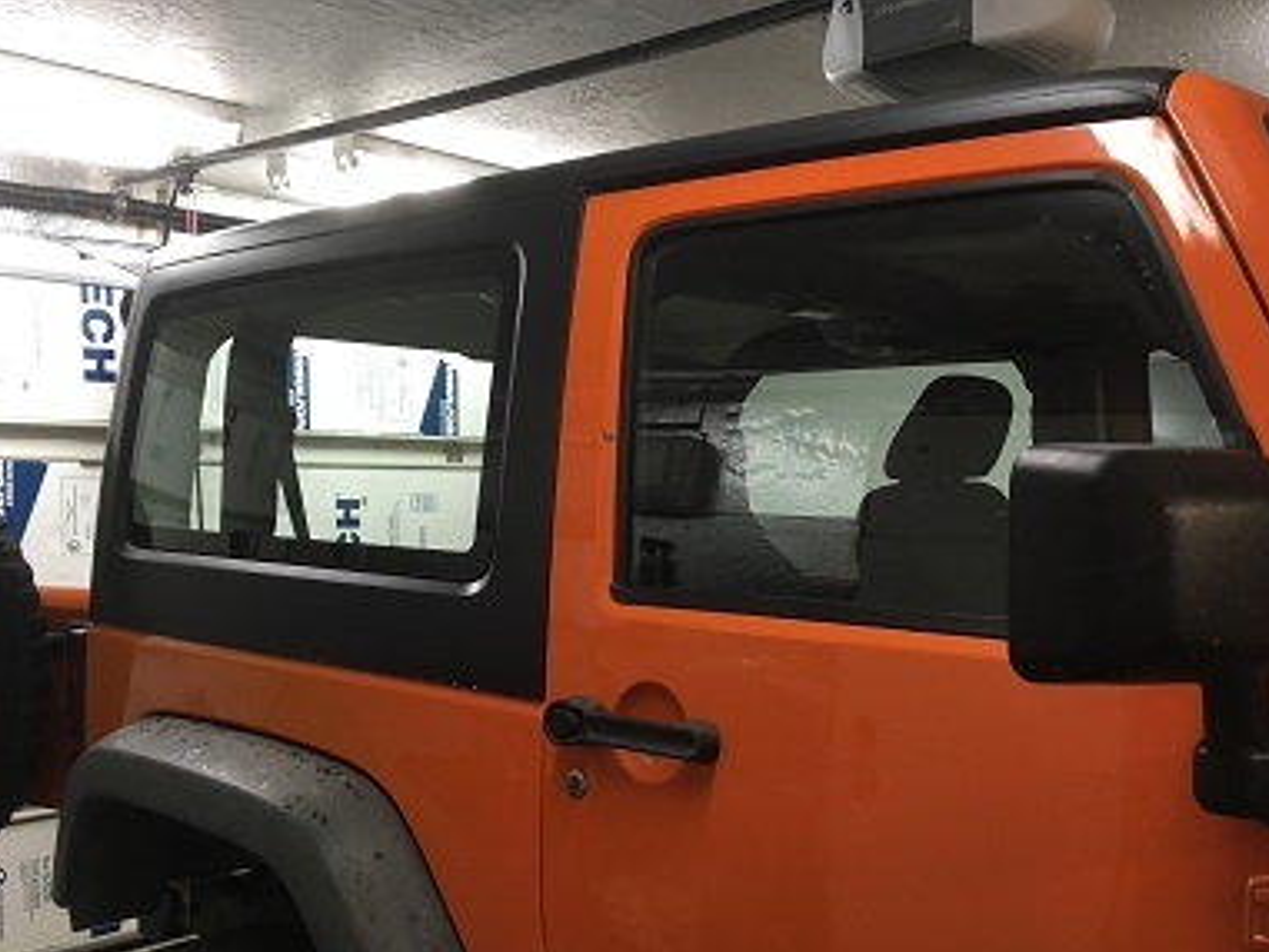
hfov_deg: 52.5
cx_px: 709
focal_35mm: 35
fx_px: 1283
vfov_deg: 40.5
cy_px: 571
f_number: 2.2
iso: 40
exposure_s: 1/30
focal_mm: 4.15
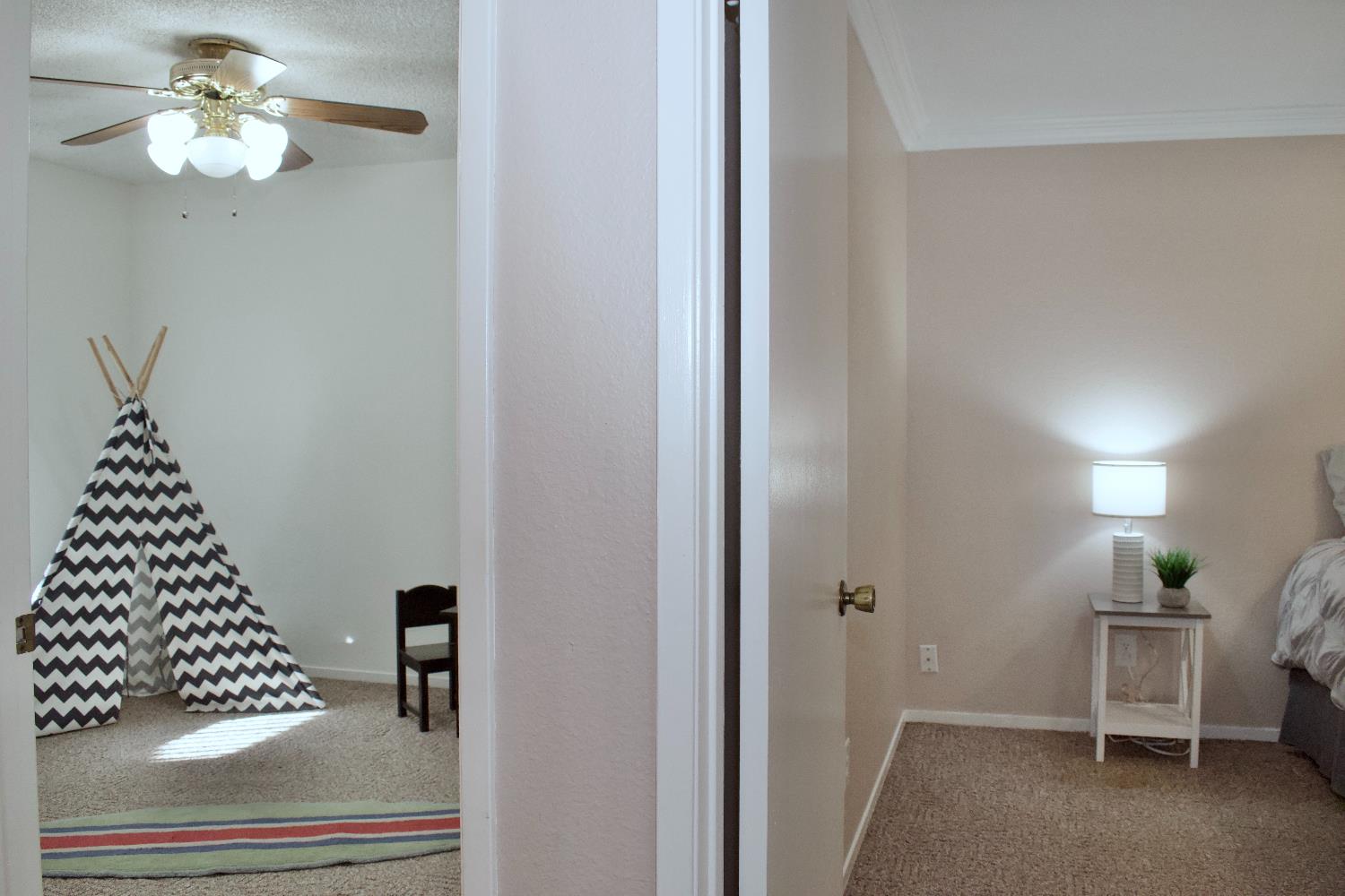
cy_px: 448
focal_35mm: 30
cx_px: 672
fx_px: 1121
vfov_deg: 43.6
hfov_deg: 61.9
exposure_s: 1/100
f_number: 8
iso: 1600
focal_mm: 20
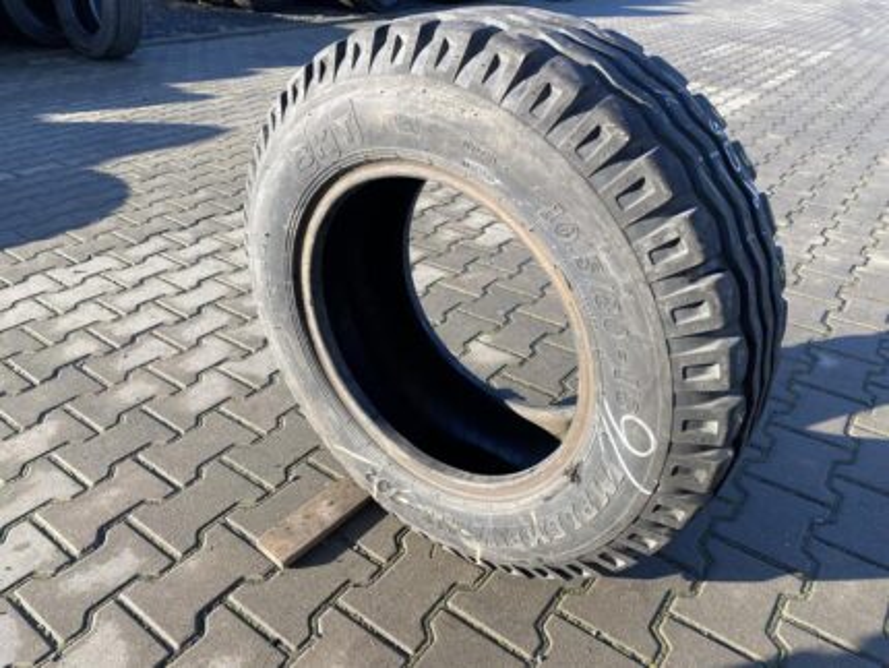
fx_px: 668
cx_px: 444
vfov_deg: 53.1
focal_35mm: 26
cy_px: 334
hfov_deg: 67.3
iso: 32
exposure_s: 1/423
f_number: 1.8
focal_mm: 4.25
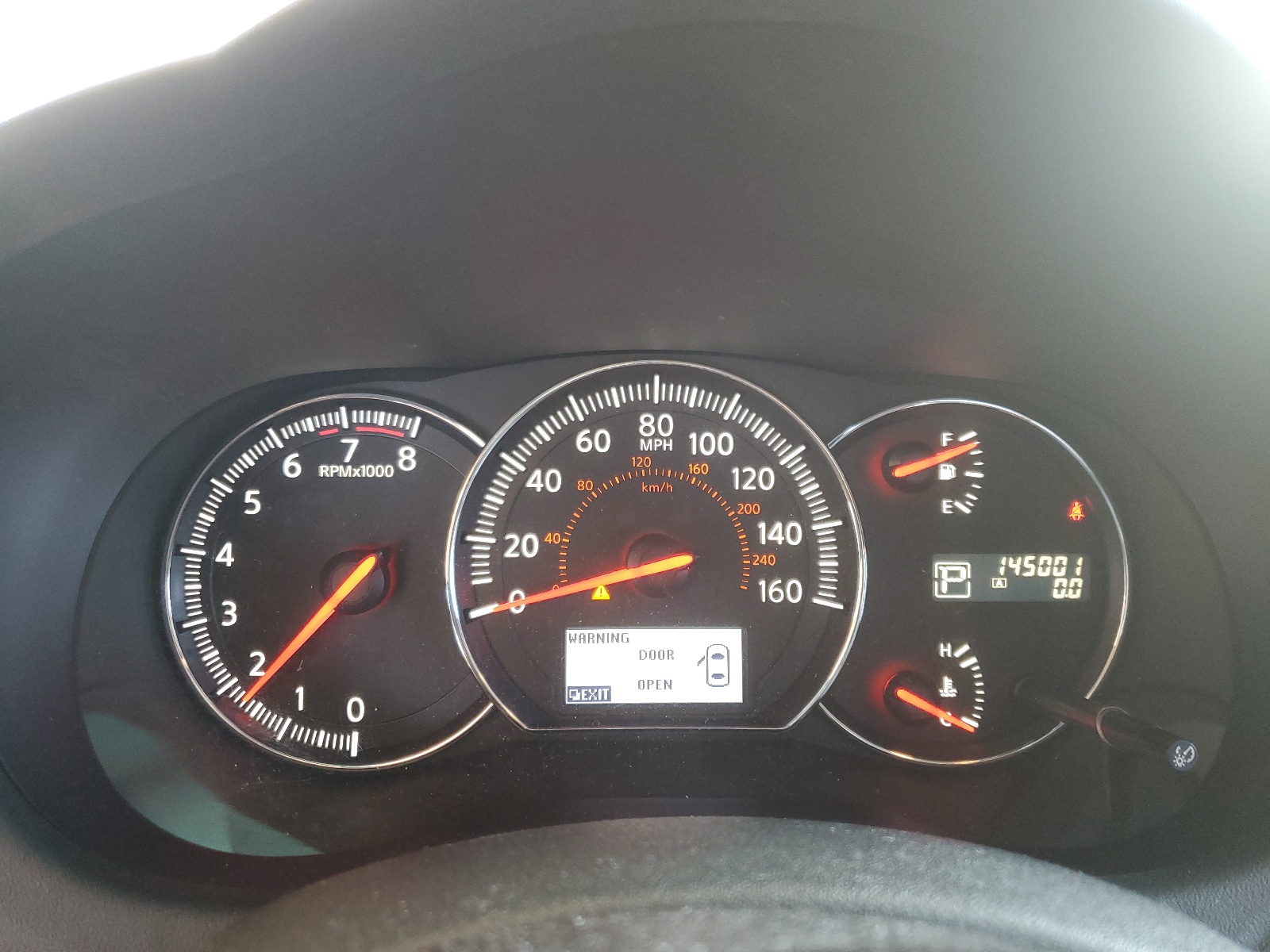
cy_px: 476
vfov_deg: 53.1
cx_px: 635
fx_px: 954
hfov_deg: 67.3
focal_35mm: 26
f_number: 1.5
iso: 138
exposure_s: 1/60.2
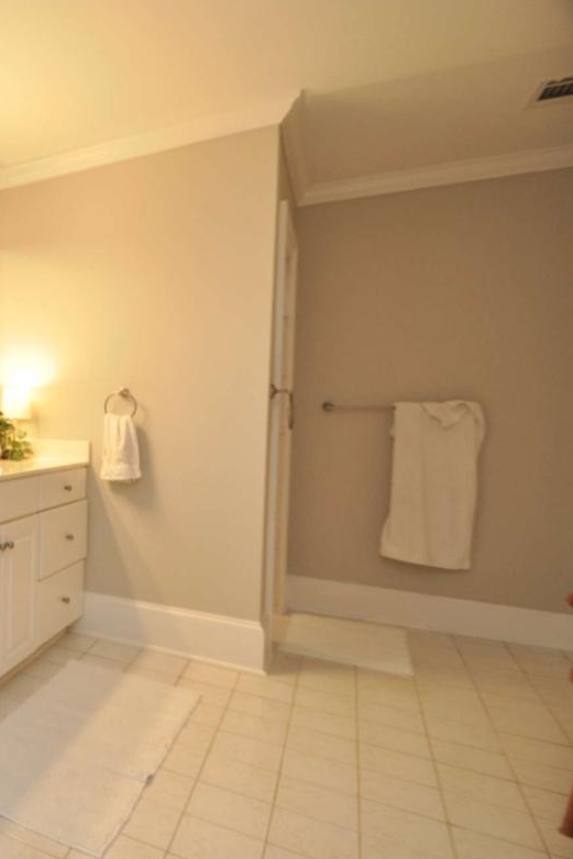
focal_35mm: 23
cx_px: -81
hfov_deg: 41.6
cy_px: 434
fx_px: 549
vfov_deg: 76.1
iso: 400
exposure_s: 1/60
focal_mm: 10
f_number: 4
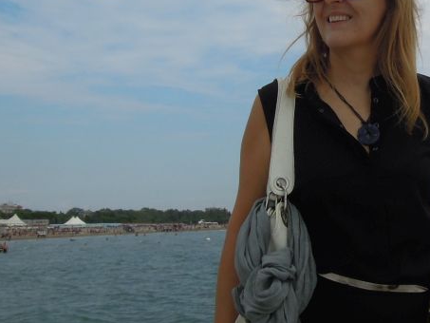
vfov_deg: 20.9
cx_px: 362
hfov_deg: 27.1
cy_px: 84
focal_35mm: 70
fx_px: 870
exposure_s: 1/1250
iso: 160
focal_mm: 5.5
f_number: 5.3
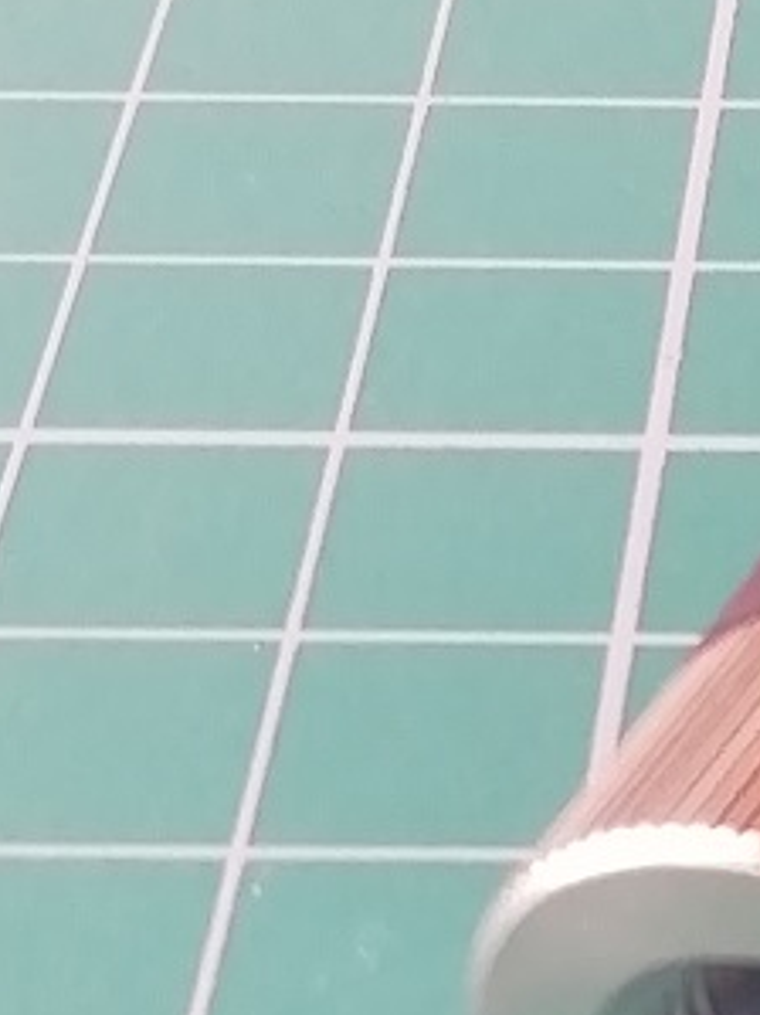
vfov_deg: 11.8
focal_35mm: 167
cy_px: 767
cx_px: 1381
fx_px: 4892
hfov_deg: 8.5
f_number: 2.2
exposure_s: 1/50
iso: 80
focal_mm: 3.21
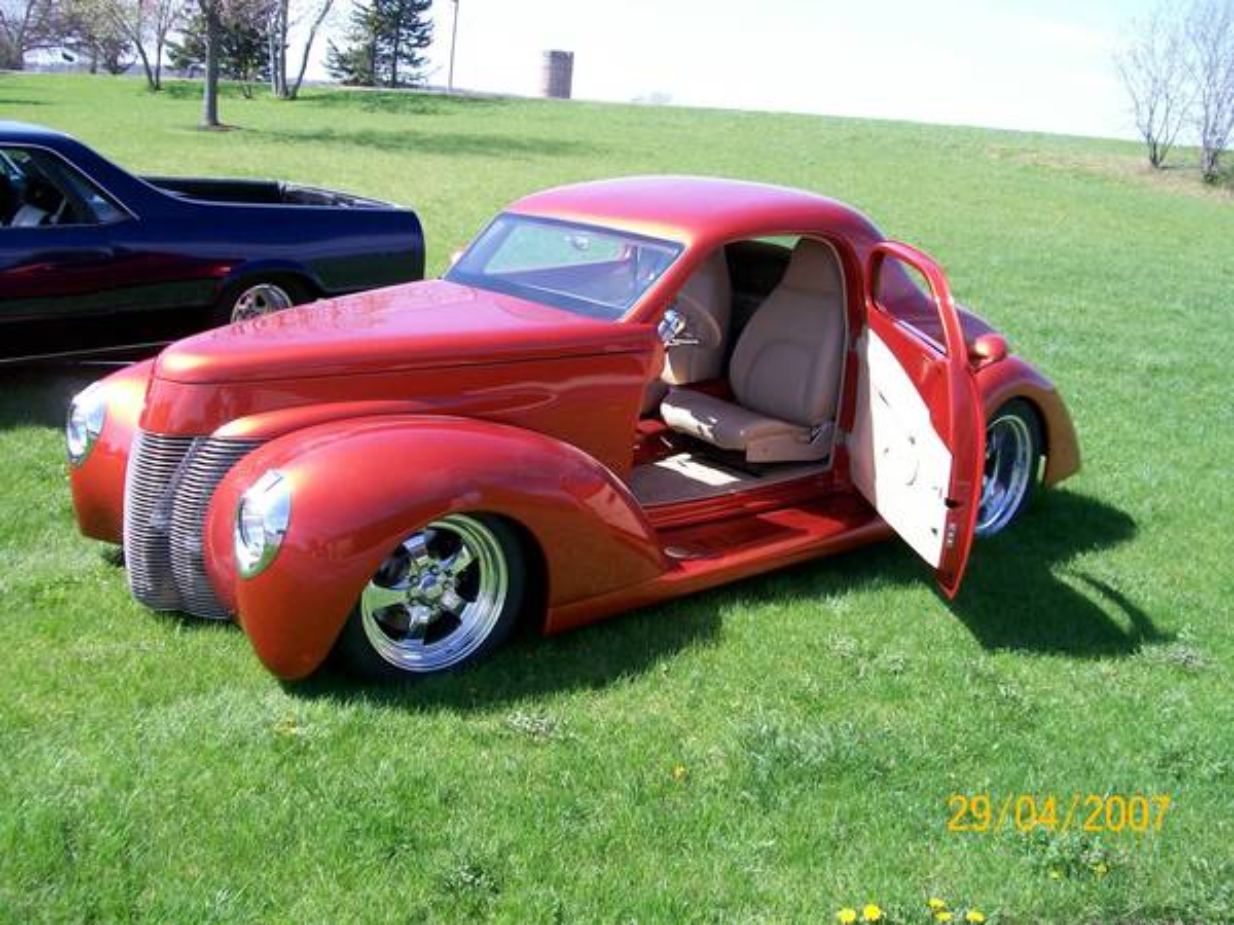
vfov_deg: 39.7
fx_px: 1283
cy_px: 462
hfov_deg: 51.4
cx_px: 617
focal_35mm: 36
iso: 80
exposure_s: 1/590
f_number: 2.7
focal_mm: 6
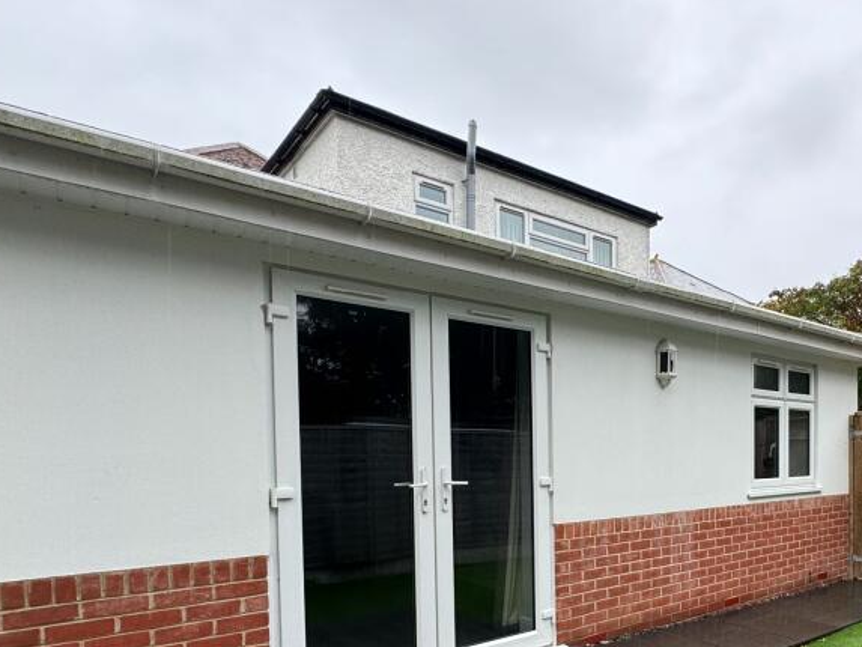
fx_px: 623
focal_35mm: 25
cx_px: 606
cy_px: 478
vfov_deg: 52.7
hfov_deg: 66.6
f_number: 2.2
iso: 50
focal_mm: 2.22
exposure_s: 1/99
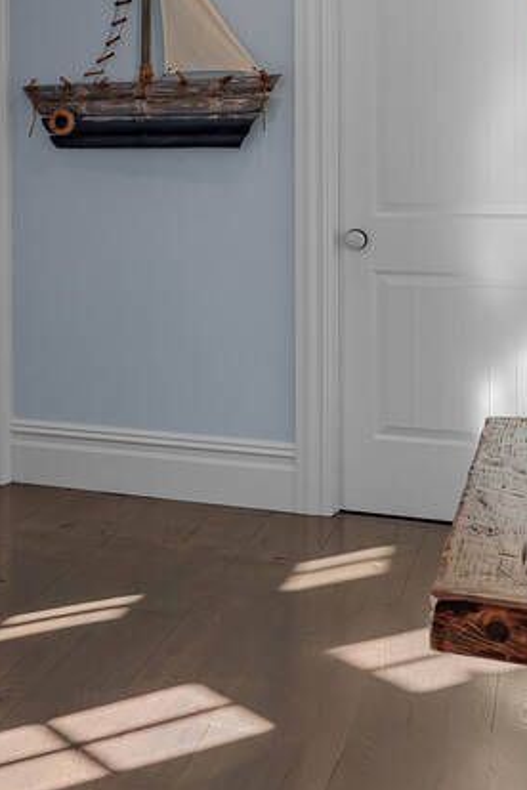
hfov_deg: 17.6
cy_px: 168
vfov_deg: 30.3
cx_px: -372
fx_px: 1427
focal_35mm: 65
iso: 250
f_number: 9
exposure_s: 1/15
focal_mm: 14
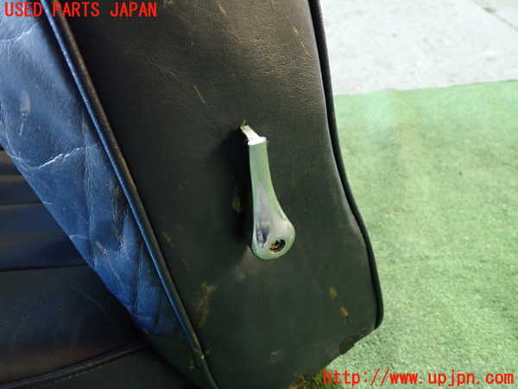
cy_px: 194
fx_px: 449
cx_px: 259
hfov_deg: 60.0
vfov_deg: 46.8
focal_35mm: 30
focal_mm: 5.4
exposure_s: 1/25
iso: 800
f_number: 2.3
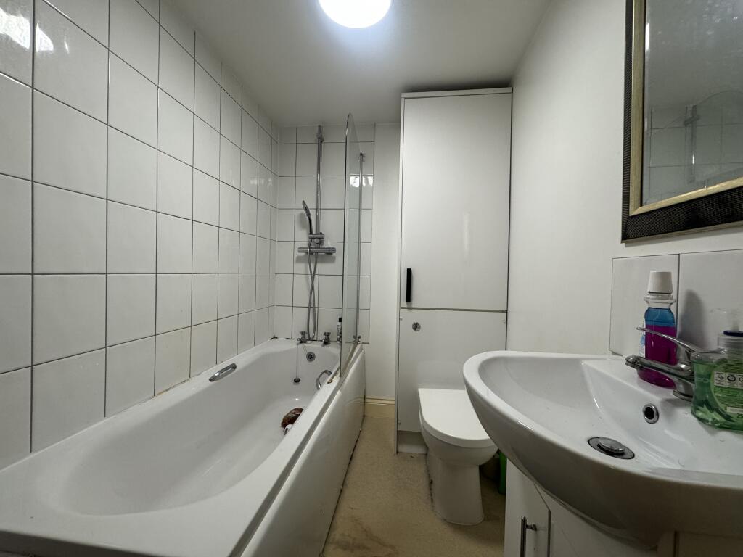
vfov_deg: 85.7
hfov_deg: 102.1
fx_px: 300
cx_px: 372
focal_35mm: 14
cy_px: 278
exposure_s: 1/100
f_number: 2.2
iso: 200
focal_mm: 2.22
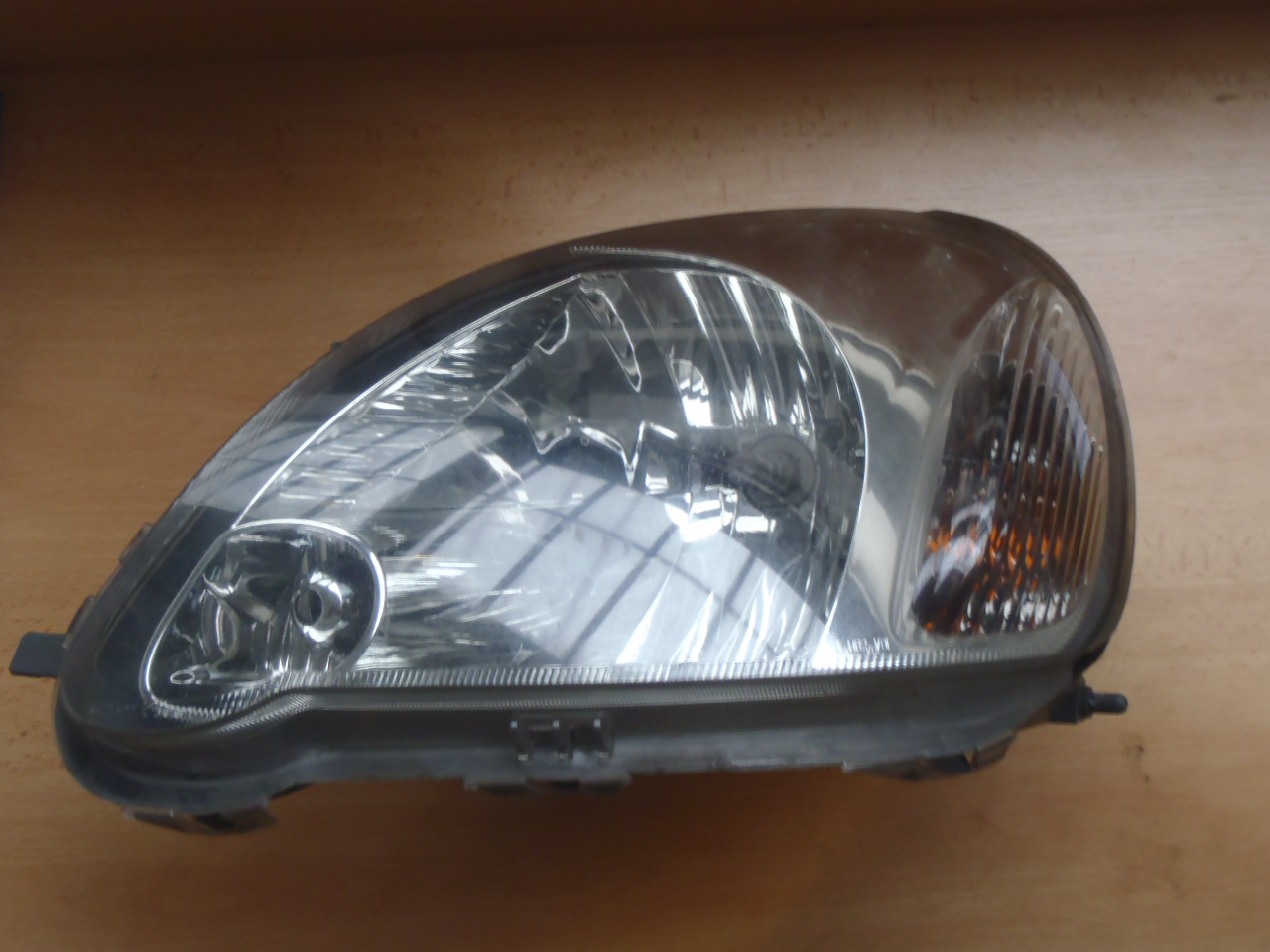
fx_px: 1357
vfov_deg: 38.7
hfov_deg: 50.1
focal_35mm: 37
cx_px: 635
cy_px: 476
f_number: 4.7
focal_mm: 6.64
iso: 250
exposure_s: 1/8
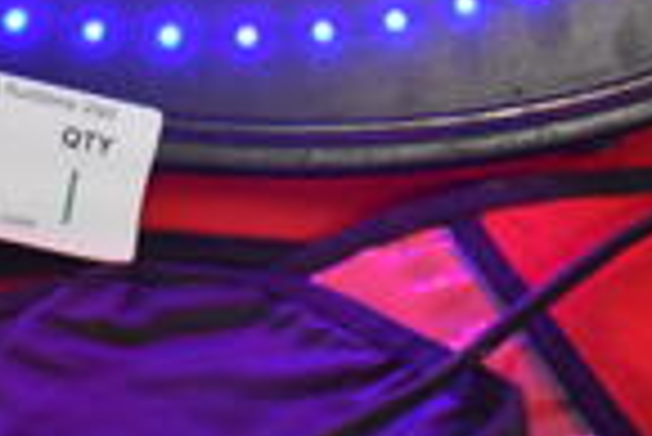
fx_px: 1976
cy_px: -247
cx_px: 337
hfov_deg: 18.7
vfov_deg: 11.9
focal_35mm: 109
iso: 2200
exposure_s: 1/125
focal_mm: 22
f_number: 3.8
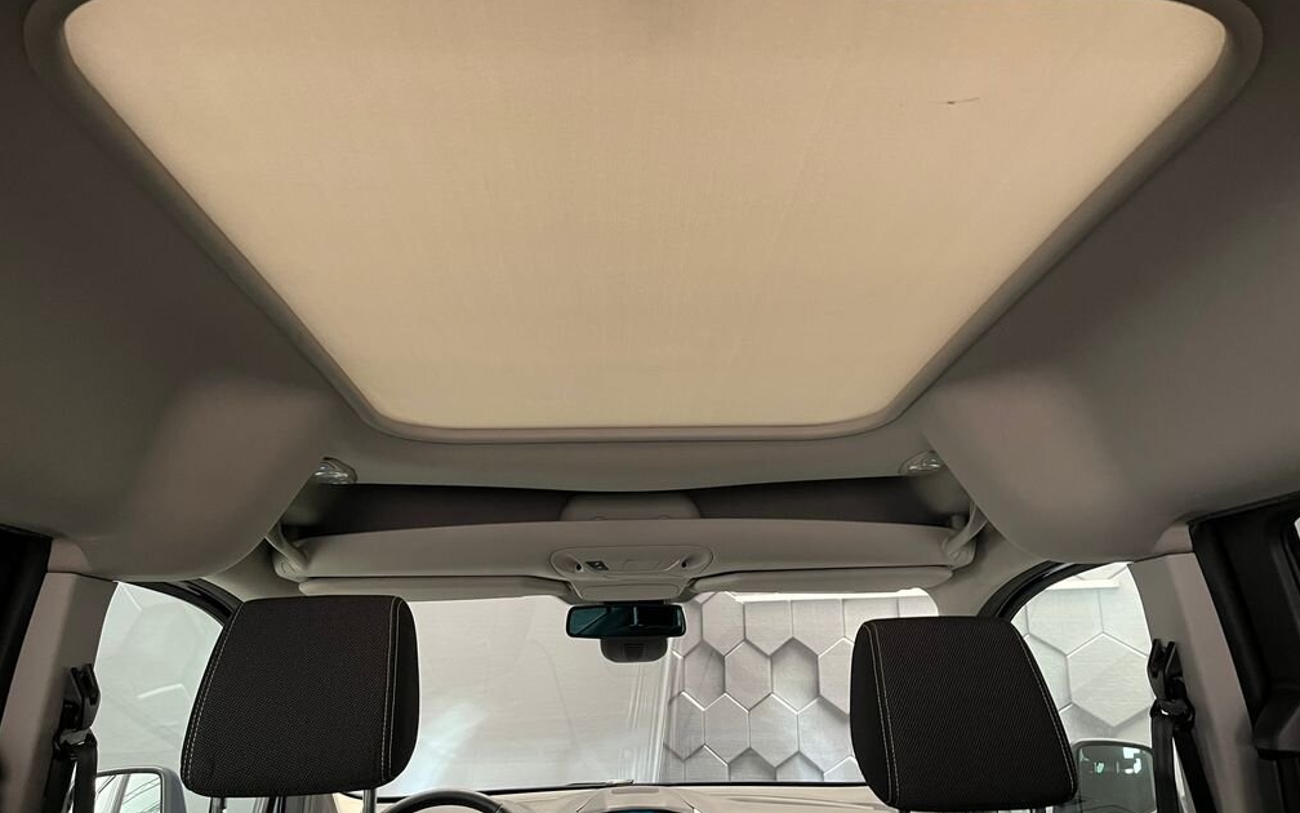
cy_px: 387
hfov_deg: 66.5
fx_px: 992
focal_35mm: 28
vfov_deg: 44.5
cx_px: 659
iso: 400
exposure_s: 1/33
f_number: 1.6
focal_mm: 5.1
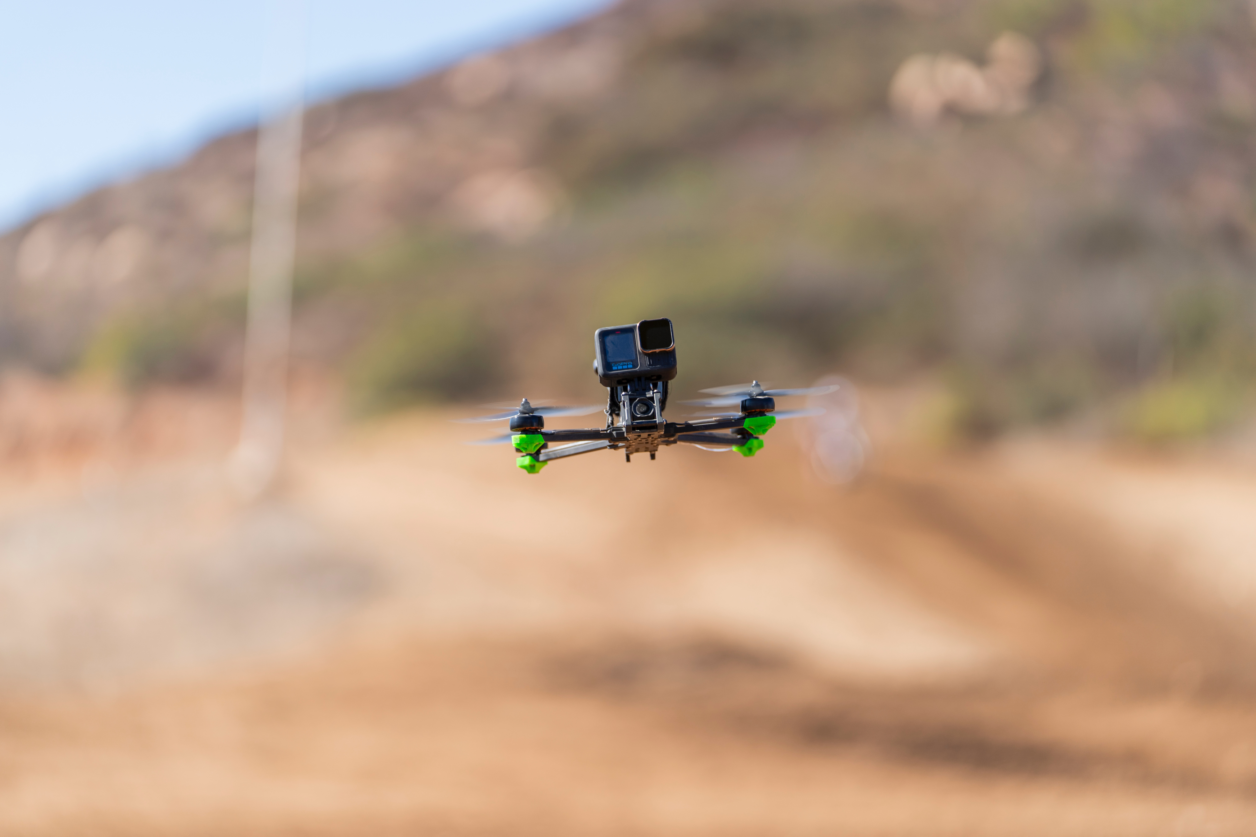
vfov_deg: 9.1
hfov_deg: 13.6
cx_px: 628
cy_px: 418
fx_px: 5268
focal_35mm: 151
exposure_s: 1/1250
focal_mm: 151
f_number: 2.8
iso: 80
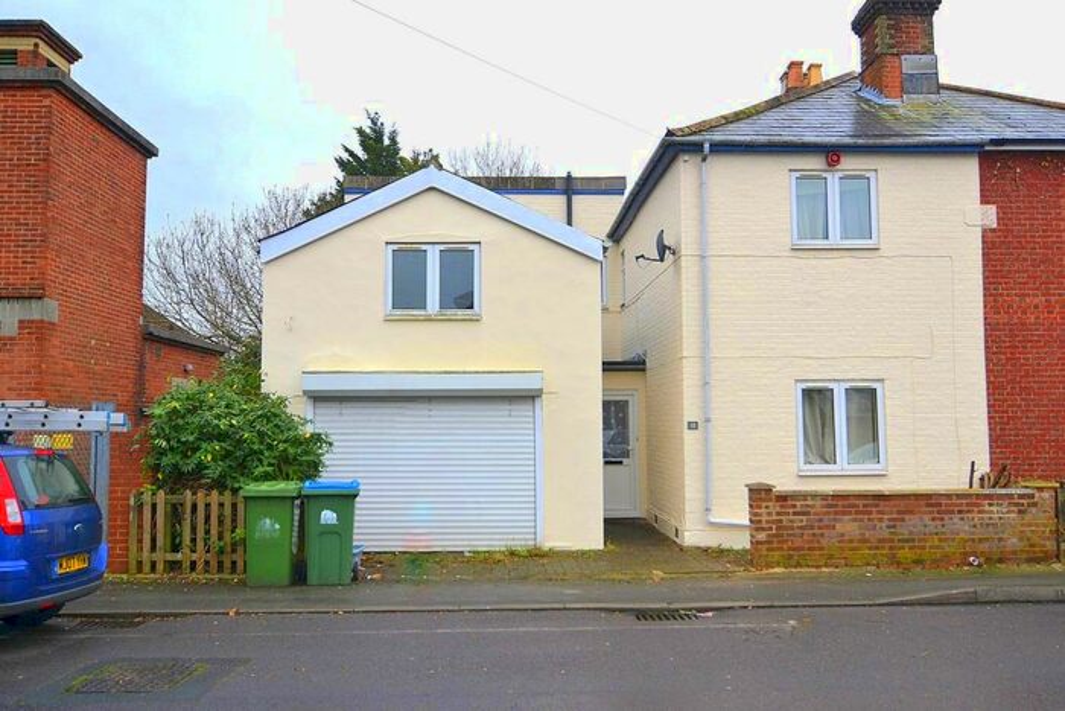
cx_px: 532
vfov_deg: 43.6
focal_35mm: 30
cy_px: 356
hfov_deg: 61.9
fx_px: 888
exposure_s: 1/100
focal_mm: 20
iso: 400
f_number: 5
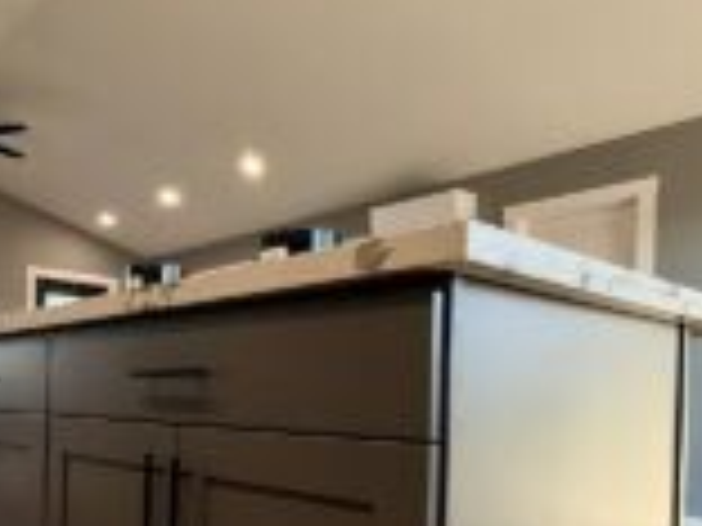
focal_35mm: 36
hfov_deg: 50.1
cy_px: 400
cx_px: 216
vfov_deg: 38.5
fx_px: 730
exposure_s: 1/120
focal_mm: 2.22
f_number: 2.2
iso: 200
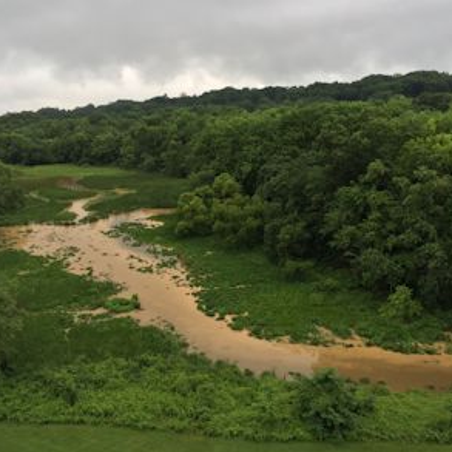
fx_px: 517
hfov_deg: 47.1
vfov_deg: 47.2
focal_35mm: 35
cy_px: 228
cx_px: 202
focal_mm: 4.15
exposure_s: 1/120
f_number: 2.2
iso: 32
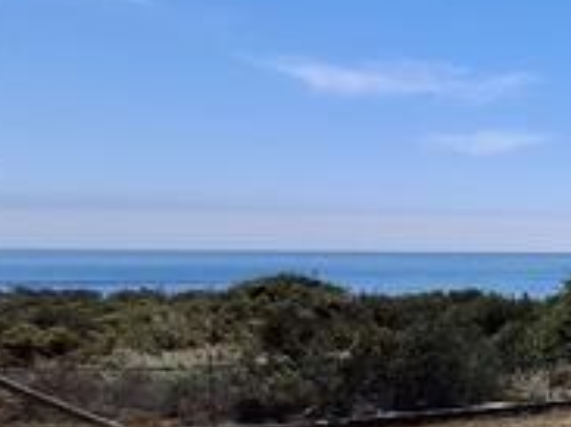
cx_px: 977
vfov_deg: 19.9
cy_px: 492
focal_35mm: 70
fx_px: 1154
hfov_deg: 20.9
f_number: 2.2
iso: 40
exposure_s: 1/3003
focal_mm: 1.64
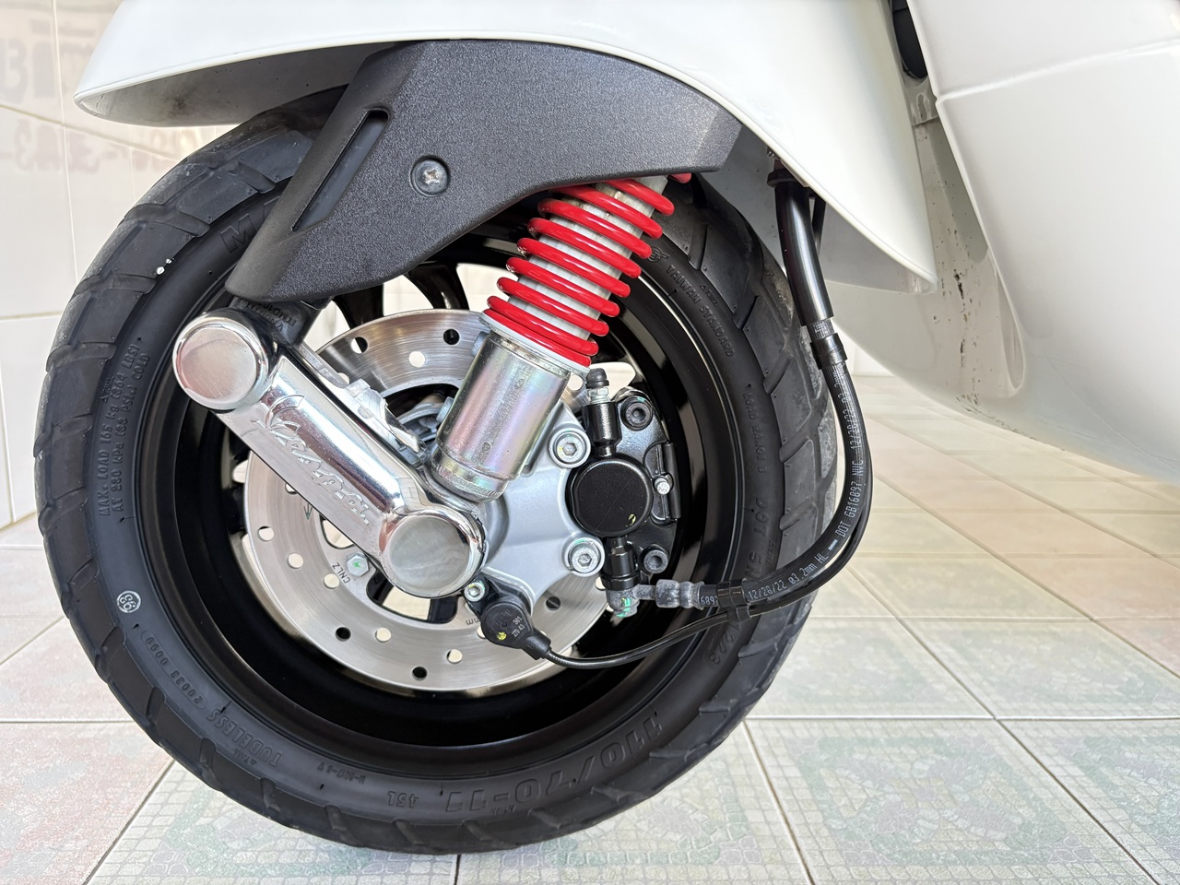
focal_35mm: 26
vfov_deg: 53.1
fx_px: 886
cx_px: 590
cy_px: 442
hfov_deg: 67.3
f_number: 1.6
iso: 250
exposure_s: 1/60
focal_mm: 5.96
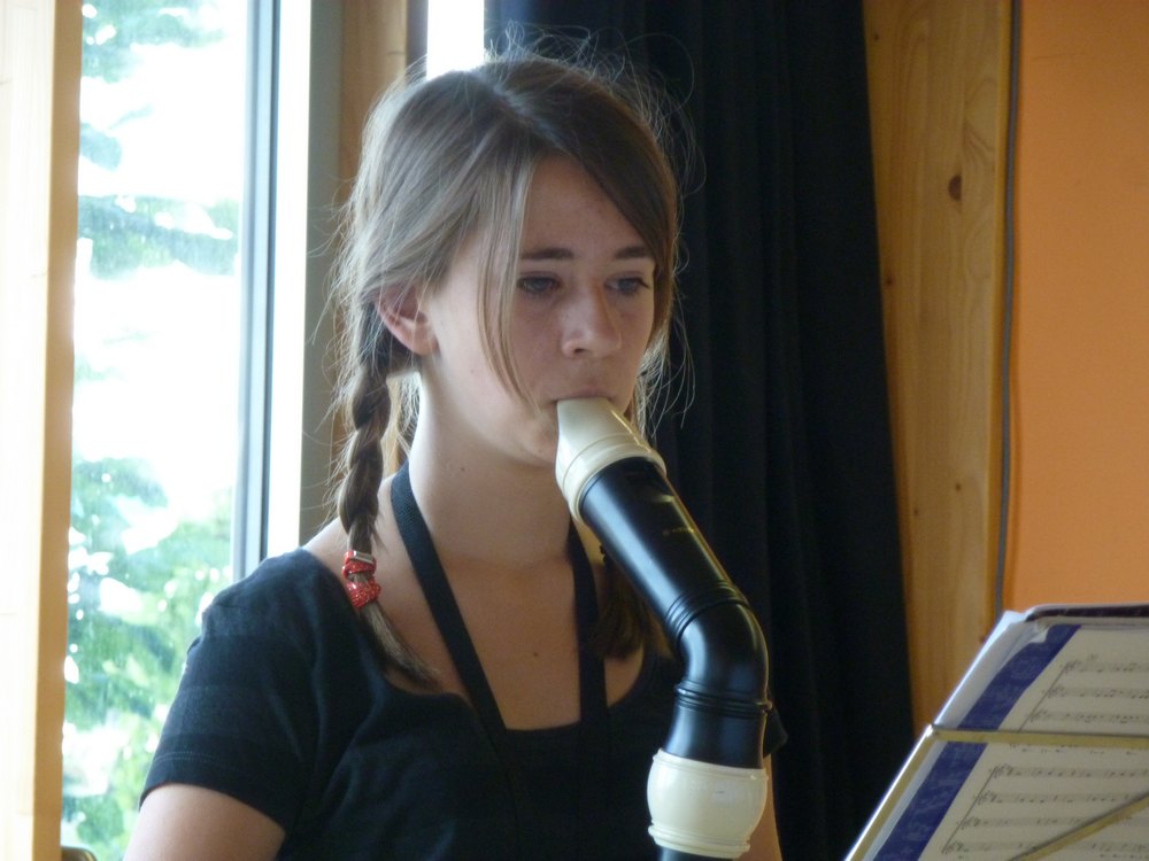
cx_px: 574
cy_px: 430
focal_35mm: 266
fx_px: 8829
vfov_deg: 5.6
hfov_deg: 7.4
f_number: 5.6
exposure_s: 1/20
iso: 400
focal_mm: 47.7
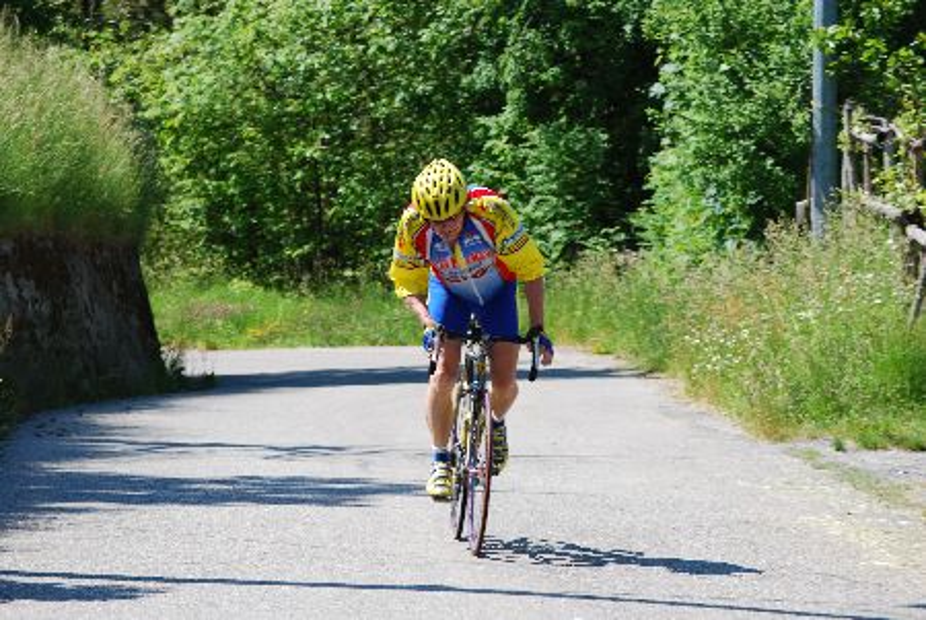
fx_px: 4712
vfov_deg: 7.5
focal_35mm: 183
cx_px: 463
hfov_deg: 11.2
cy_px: 310
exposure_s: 1/125
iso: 100
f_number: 8
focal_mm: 122
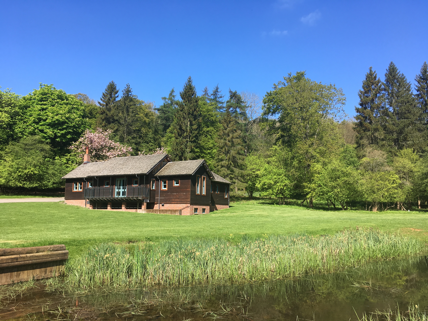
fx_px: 359
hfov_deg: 61.7
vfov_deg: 48.2
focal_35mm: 29
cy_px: 160
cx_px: 214
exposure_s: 1/927
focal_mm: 4.15
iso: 25
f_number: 2.2
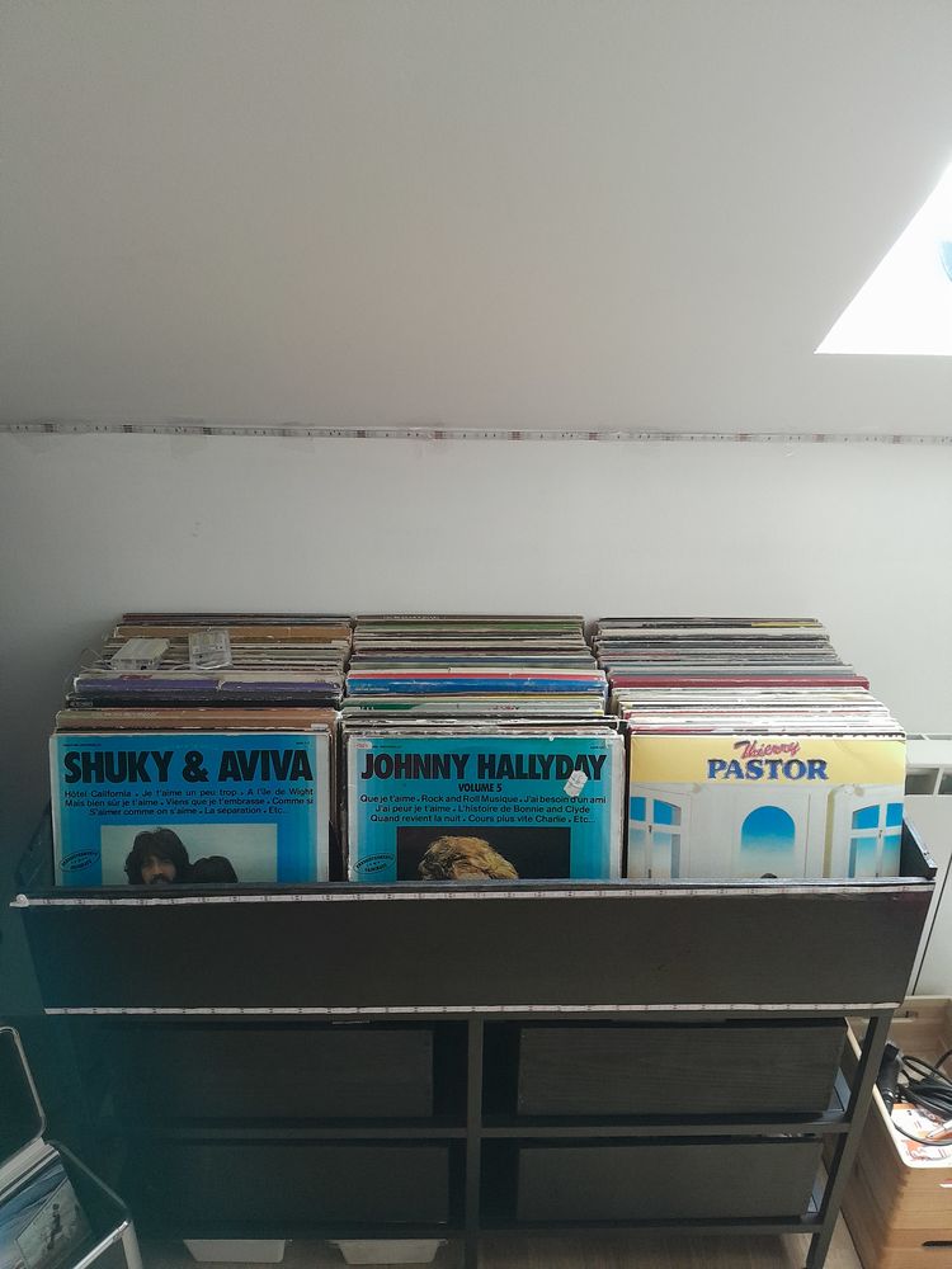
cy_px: 634
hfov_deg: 53.1
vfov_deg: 67.3
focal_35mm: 26
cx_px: 476
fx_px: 953
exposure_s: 1/33
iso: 500
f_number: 1.8
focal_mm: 3.98
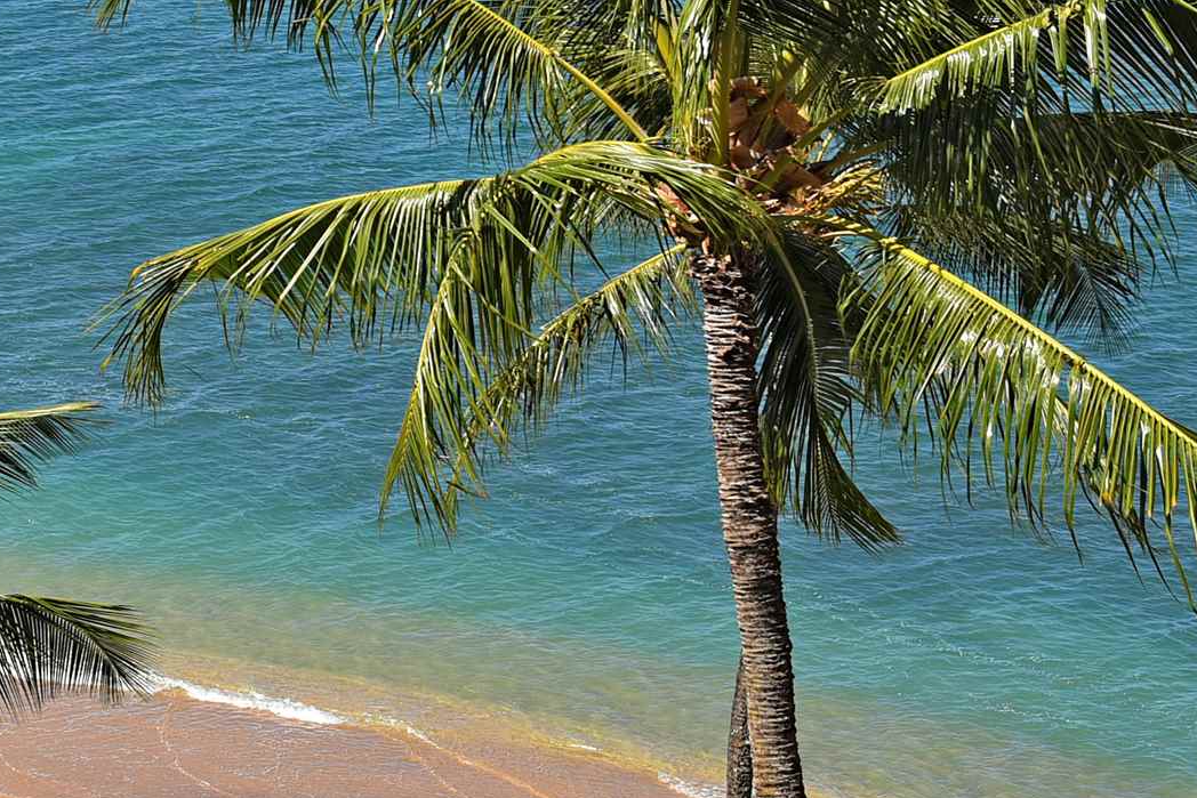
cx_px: -329
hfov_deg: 15.2
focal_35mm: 129
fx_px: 4290
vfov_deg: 10.5
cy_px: -164
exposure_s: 1/200
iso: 100
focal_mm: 44
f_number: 10
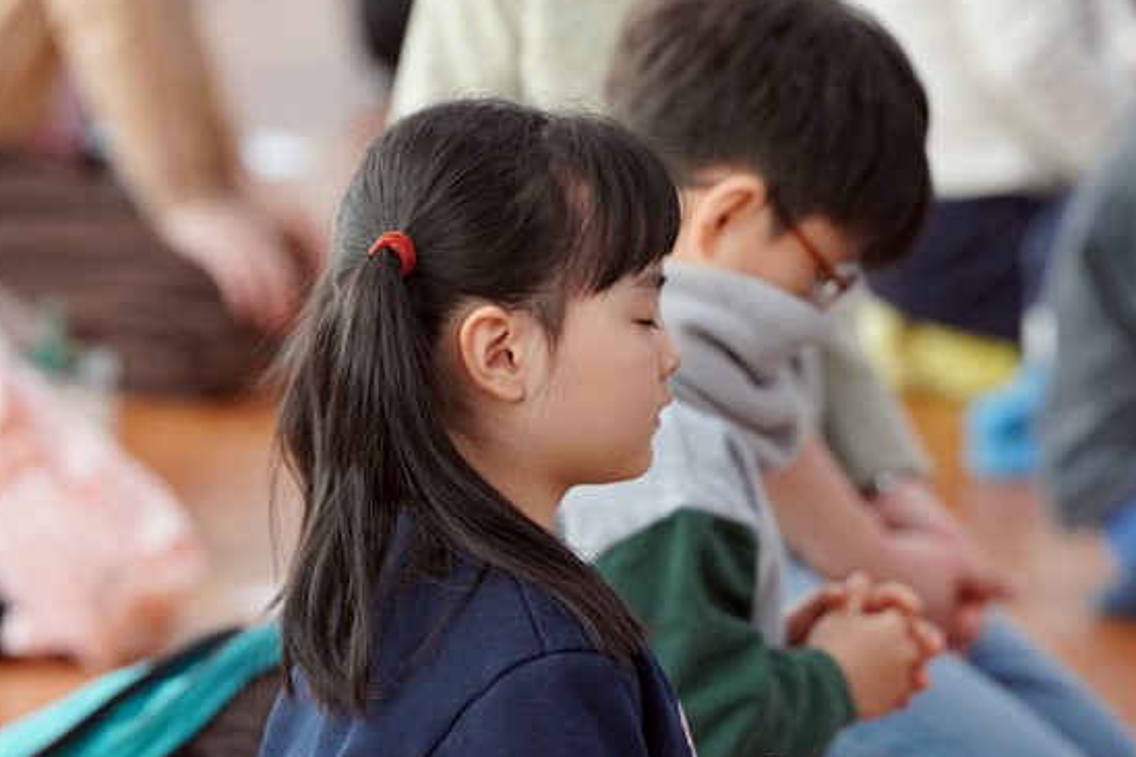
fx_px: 10034
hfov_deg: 6.5
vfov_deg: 4.3
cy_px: 558
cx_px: 552
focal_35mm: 318
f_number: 4
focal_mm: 194
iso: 1250
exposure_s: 1/200
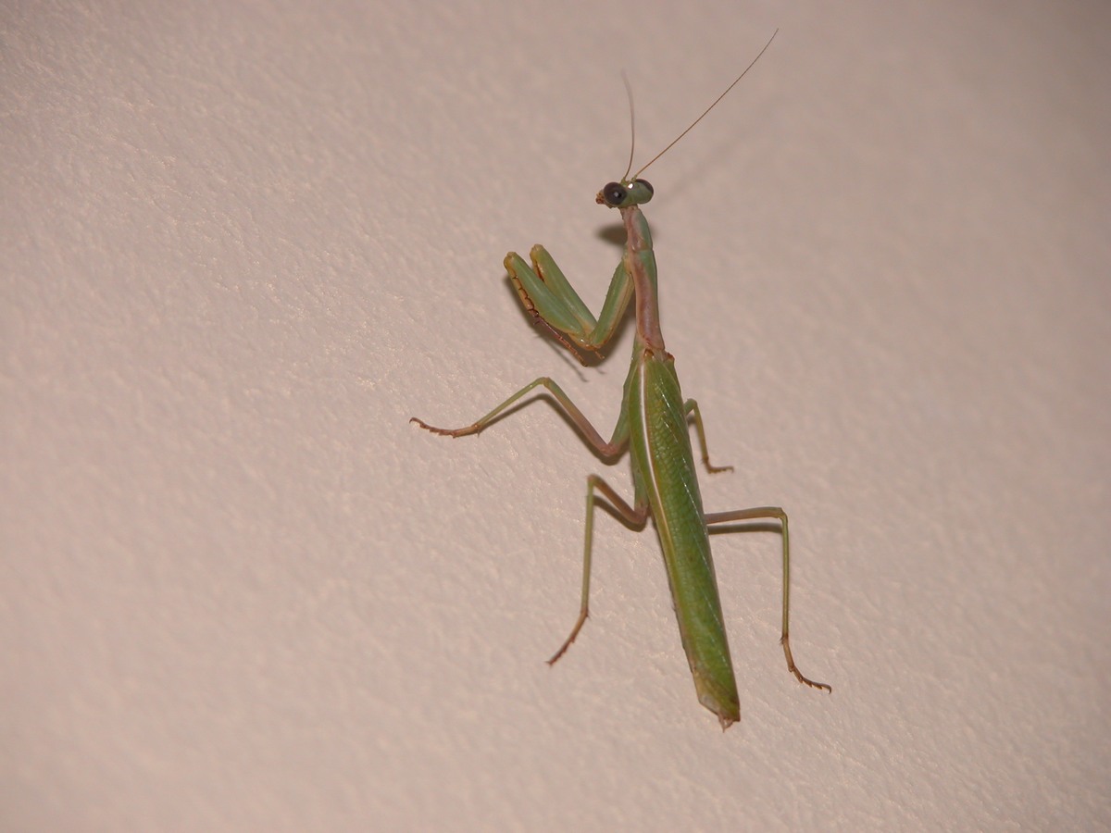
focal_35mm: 280
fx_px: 8987
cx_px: 556
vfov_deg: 5.3
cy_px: 416
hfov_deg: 7.1
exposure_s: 1/125
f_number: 4.2
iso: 100
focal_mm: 71.2
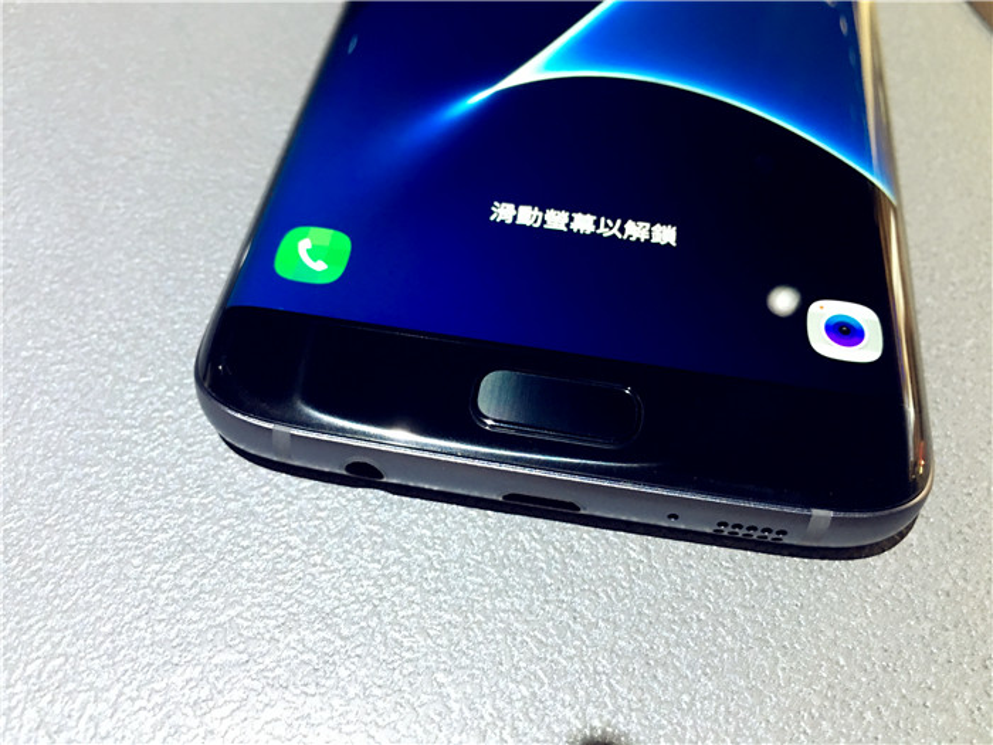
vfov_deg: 48.2
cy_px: 372
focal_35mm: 29
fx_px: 832
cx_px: 496
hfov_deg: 61.7
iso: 100
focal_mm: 4.15
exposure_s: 1/8
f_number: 2.2
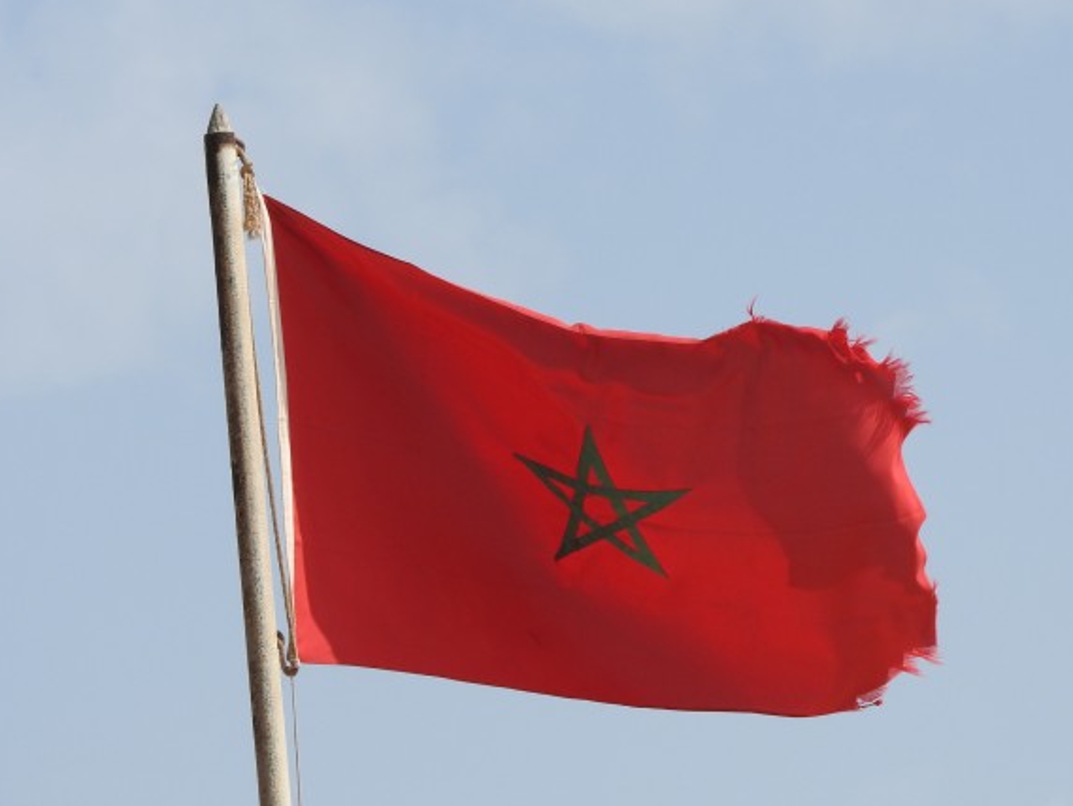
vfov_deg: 3.5
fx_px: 13084
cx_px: 737
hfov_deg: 4.7
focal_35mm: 422
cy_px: 378
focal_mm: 53.7
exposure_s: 1/640
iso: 100
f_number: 5.5
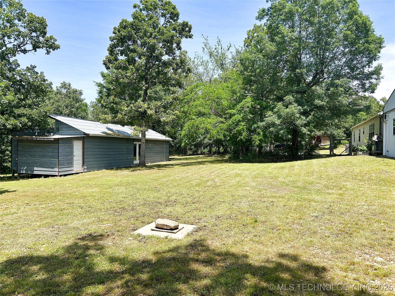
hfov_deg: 67.3
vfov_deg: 53.1
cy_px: 148
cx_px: 198
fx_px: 297
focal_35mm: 26
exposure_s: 1/2208
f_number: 1.5
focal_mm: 5.7
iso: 50
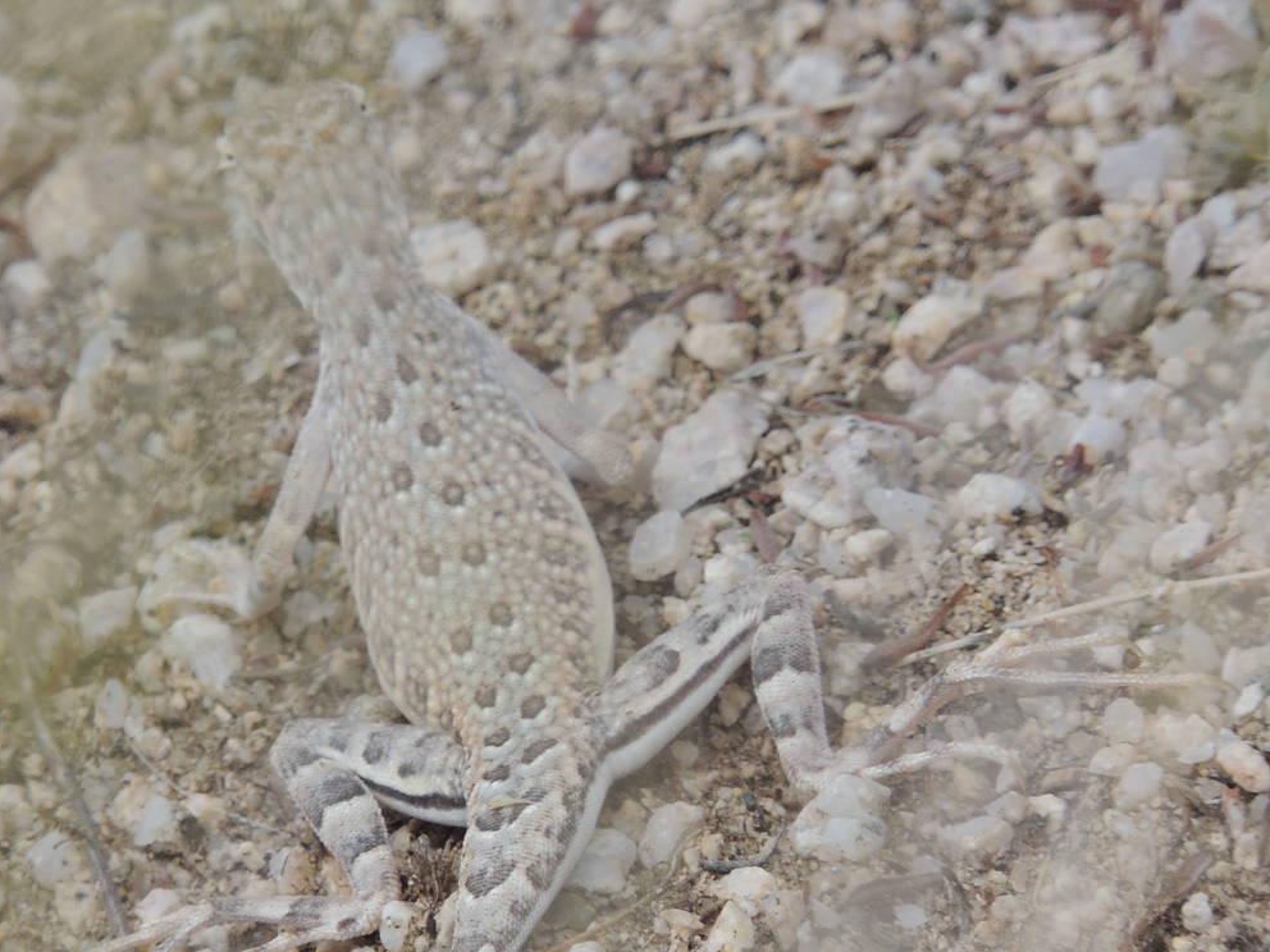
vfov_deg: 1.3
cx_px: 257
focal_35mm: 1129
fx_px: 41421
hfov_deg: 1.8
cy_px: 502
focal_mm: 124.8
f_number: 5
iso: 100
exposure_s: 1/400
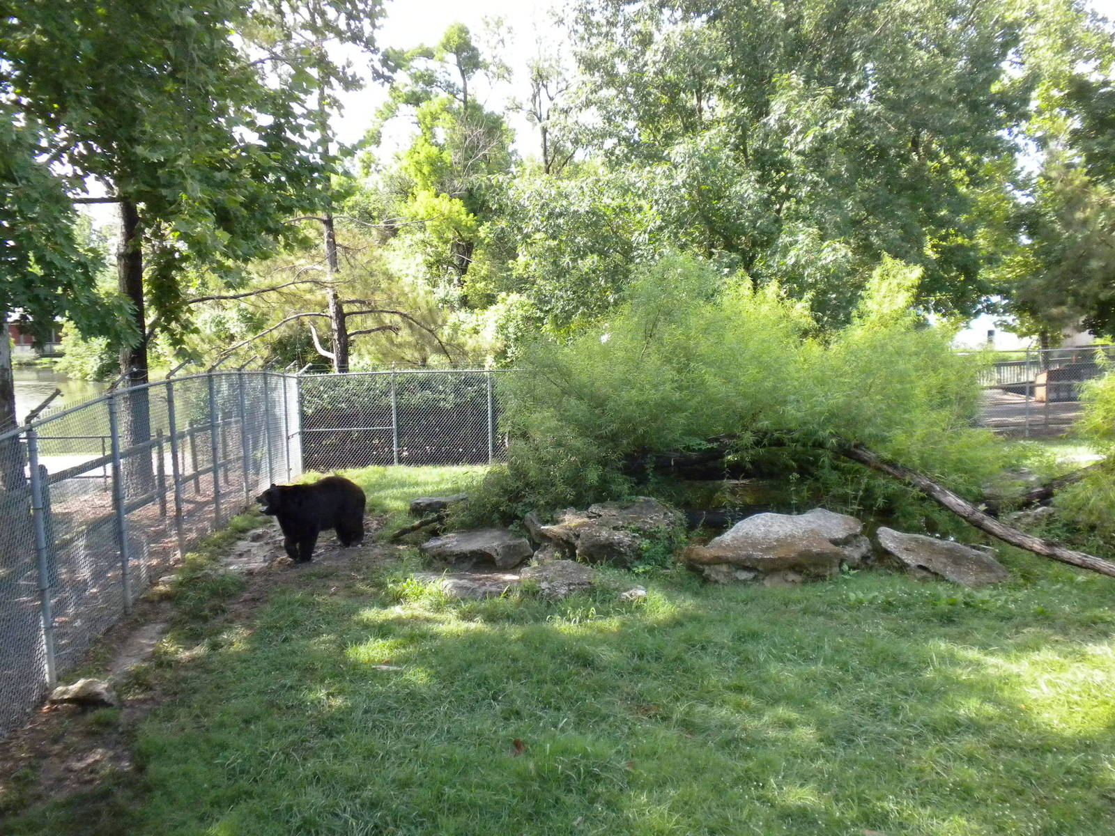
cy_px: 418
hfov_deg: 50.1
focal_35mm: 37
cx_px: 558
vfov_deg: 38.7
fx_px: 1192
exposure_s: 1/505
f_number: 3.5
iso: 393
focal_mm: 6.6
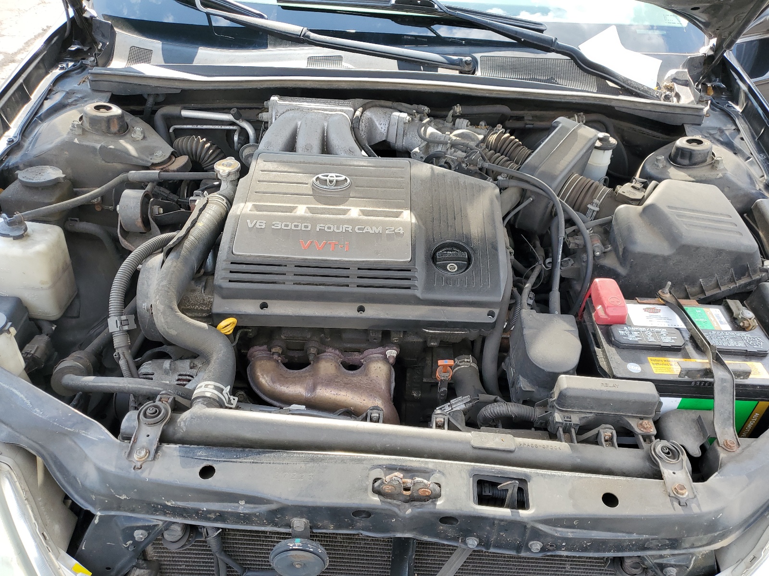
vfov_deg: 53.1
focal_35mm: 26
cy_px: 288
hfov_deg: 67.3
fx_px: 578
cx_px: 384
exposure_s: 1/385
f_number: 1.5
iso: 50
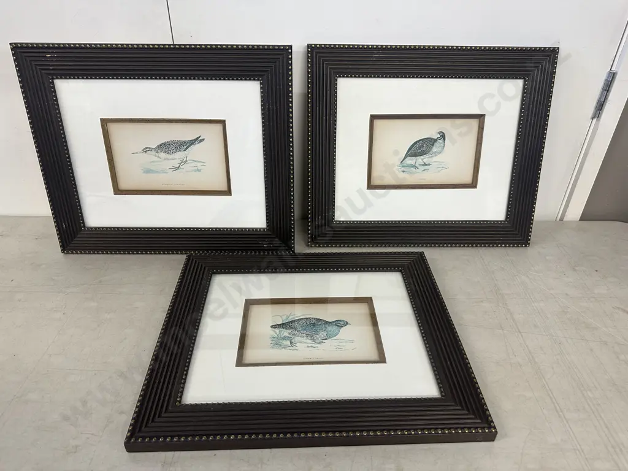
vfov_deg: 56.8
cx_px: 314
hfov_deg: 71.6
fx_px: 435
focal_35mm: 24
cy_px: 236
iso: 200
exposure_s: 1/100
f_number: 1.78
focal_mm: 6.86
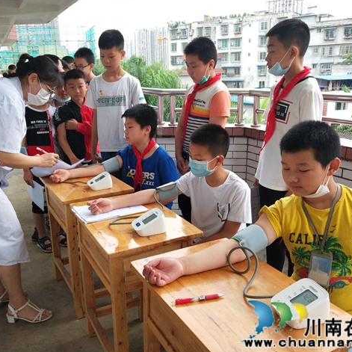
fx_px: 414
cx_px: 159
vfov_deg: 46.0
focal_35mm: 36
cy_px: 177
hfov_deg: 46.0
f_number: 1.8
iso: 135
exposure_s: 1/100
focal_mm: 3.95
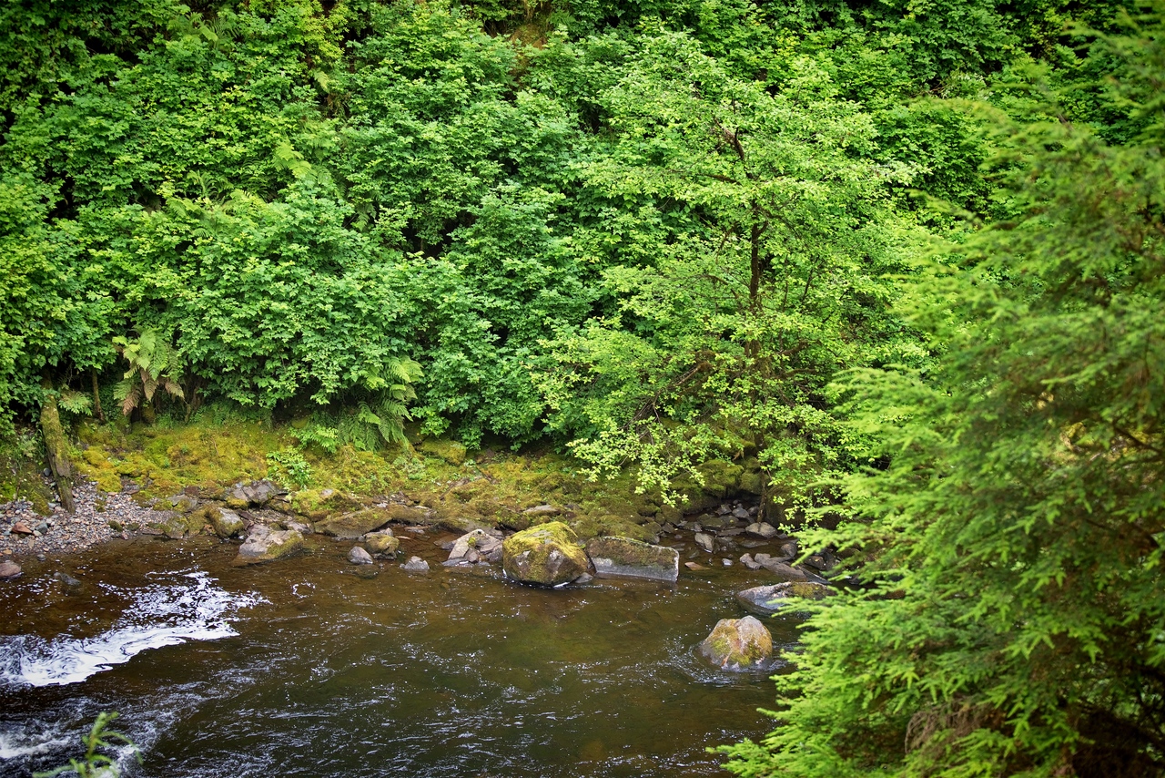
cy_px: 389
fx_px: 2266
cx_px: 582
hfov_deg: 28.8
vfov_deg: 19.5
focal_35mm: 70
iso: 400
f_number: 4.5
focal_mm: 70
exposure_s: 1/160
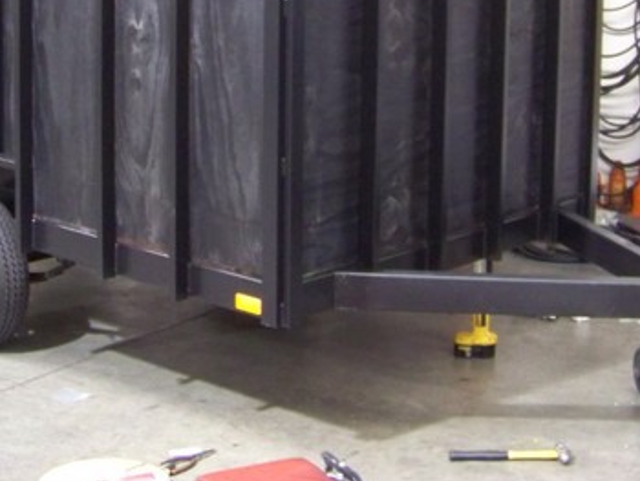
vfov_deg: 20.0
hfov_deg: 27.0
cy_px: 36
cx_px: 318
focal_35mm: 72
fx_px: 1332
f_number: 2.8
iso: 400
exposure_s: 1/8
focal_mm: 5.85
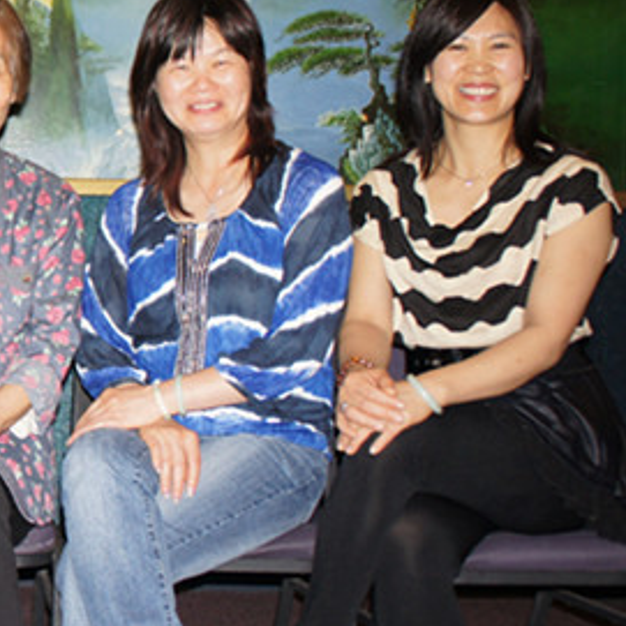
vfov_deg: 26.1
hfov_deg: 23.3
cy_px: 266
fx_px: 1350
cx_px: -173
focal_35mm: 66
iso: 200
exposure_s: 1/60
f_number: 3.5
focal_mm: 18
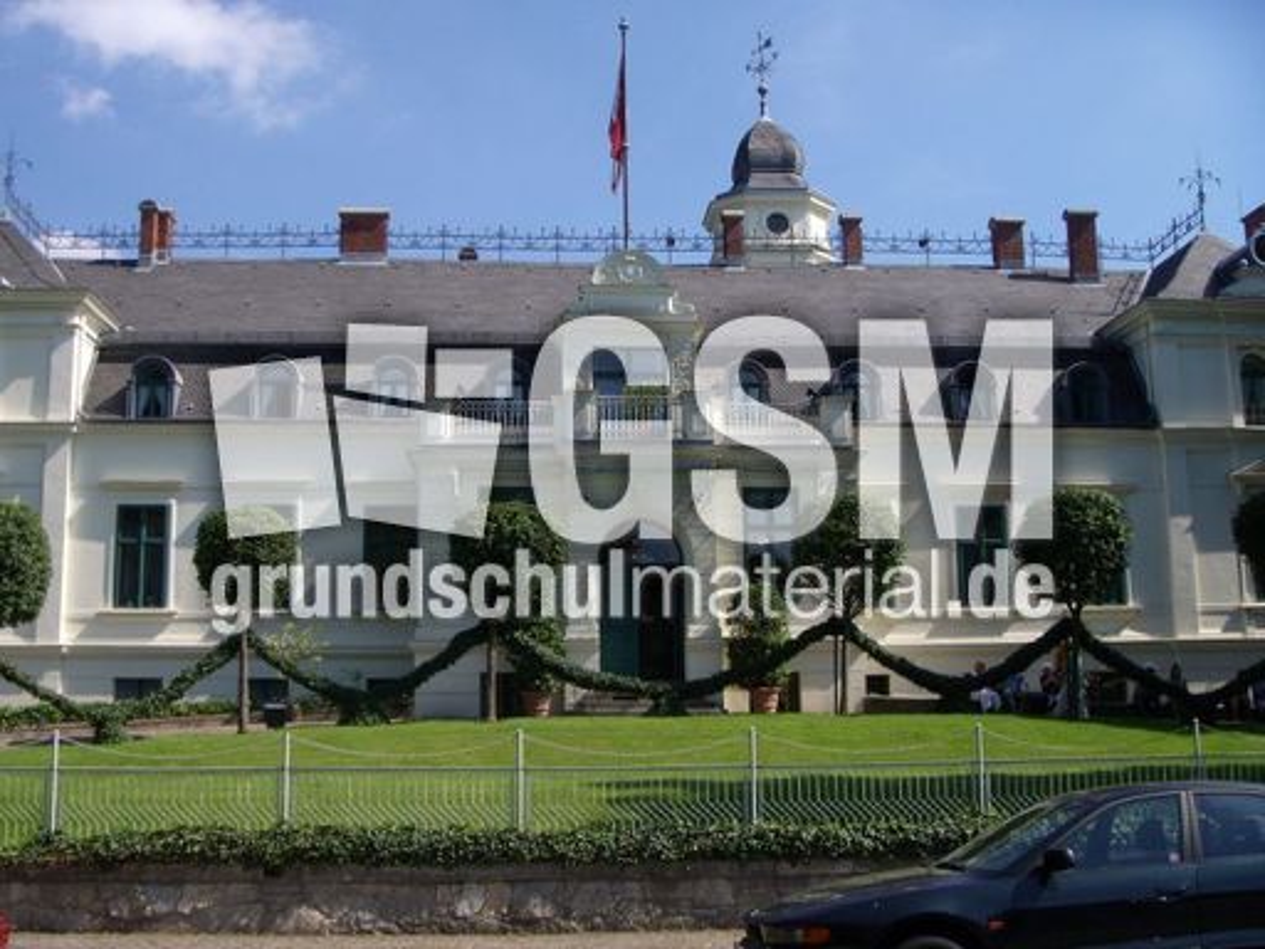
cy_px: 474
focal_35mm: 38
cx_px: 632
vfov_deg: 37.7
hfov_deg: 49.0
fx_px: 1389
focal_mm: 6.4
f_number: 5.7
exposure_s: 1/370
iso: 64
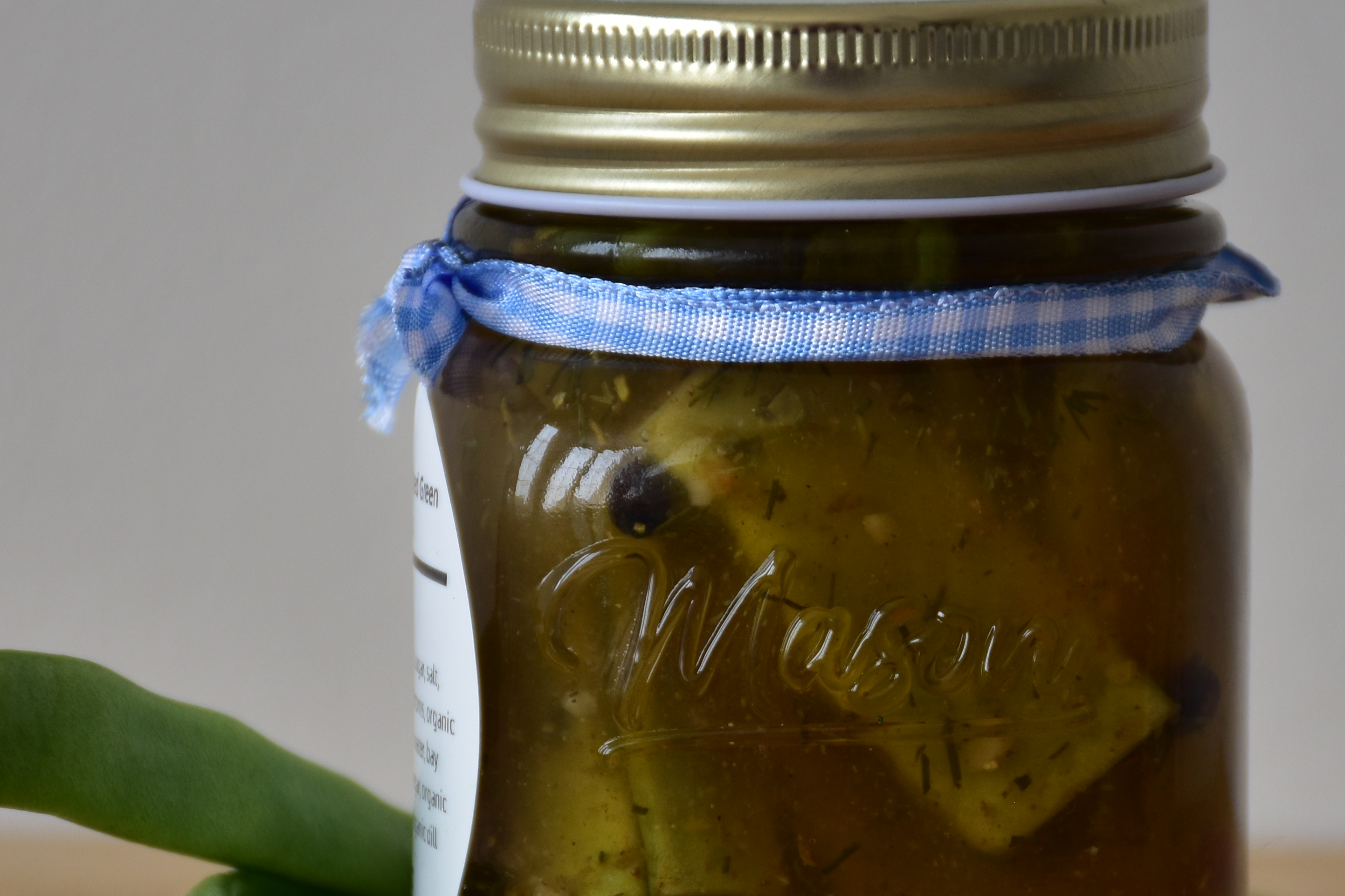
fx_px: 11655
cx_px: 834
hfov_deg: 6.6
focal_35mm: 312
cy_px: 597
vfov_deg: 4.4
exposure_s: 1/80
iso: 200
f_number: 6.3
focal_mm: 100
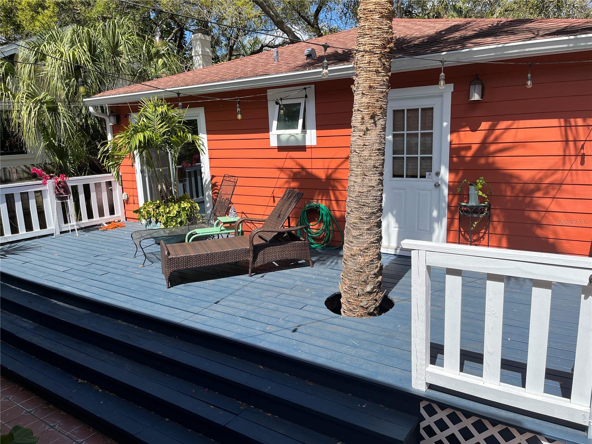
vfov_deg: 53.1
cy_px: 222
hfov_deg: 67.3
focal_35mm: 26
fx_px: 445
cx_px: 296
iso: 50
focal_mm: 5.1
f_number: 1.6
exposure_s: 1/2358
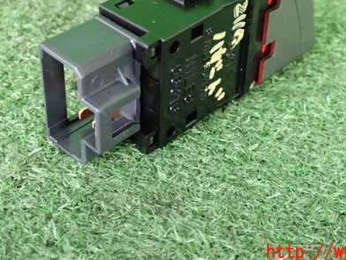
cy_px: 66
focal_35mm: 67
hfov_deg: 28.9
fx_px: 670
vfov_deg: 21.8
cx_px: 201
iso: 1000
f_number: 2.9
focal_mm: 7.84
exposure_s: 1/100
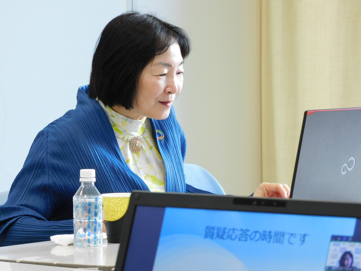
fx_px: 2086
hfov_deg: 9.9
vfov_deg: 7.4
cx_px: 180
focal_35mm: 200
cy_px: 136
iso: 400
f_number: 5.3
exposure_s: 1/15
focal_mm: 35.8
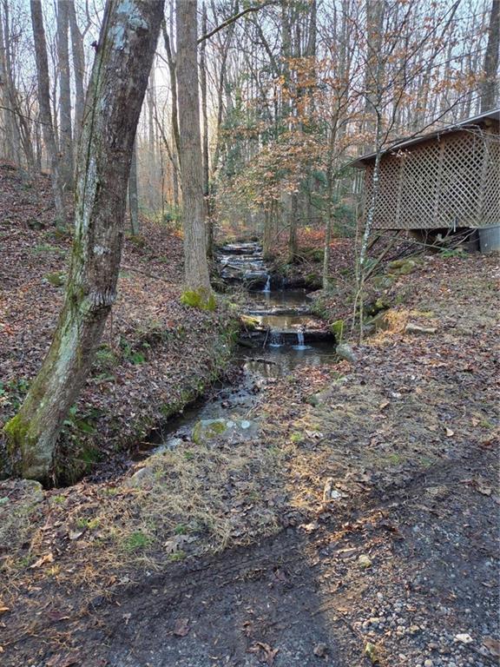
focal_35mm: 23
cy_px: 334
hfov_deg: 58.9
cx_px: 250
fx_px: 443
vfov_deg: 73.9
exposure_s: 1/120
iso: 50
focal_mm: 5.4
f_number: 1.8
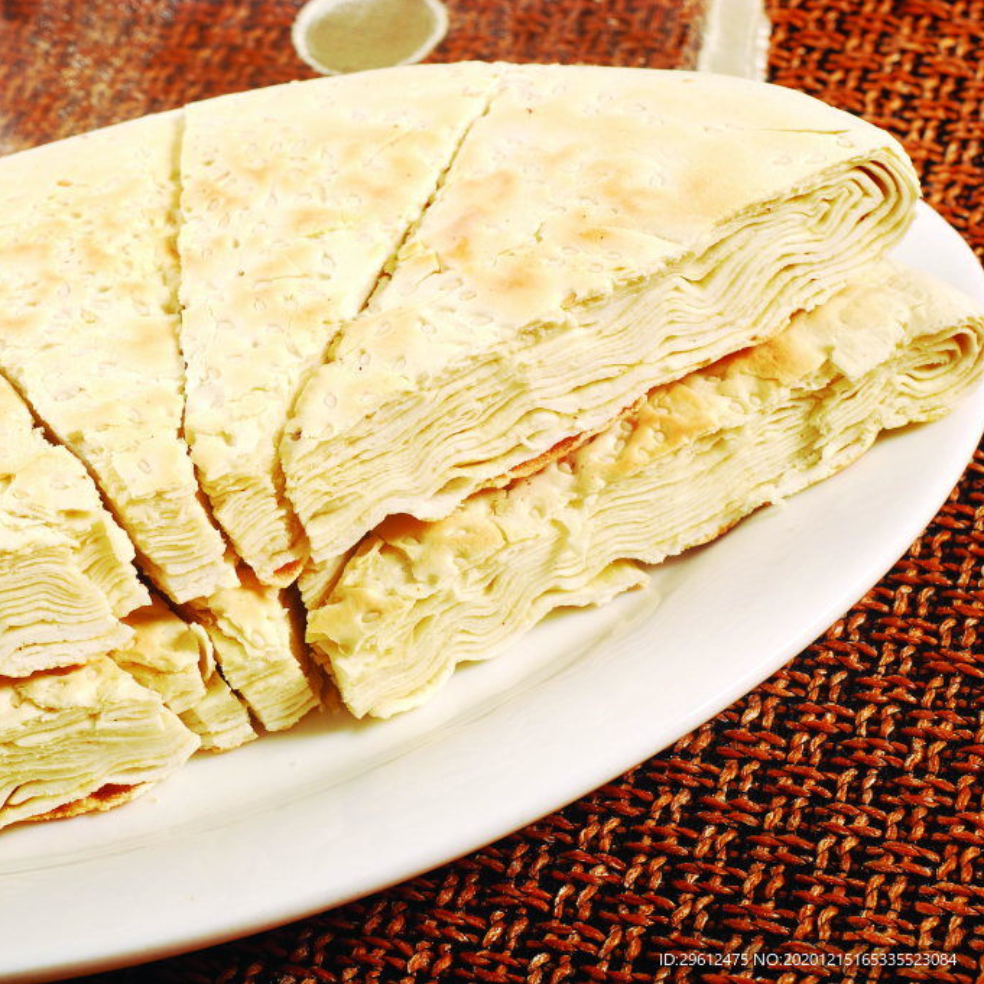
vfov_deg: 18.1
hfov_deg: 18.0
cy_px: 493
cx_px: 247
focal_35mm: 96
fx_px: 3087
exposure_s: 1/160
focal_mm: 50
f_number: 10
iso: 100
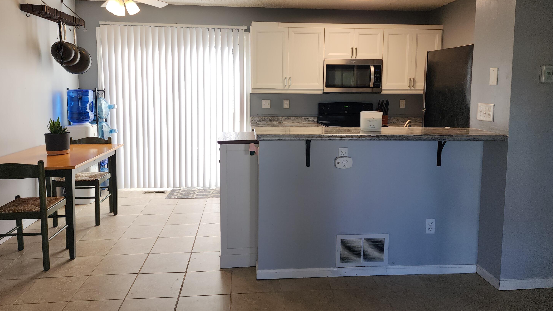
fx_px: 381
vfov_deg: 44.0
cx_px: 279
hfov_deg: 71.9
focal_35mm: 26
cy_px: 116
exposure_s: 1/60
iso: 25
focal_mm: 6.4
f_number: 1.8
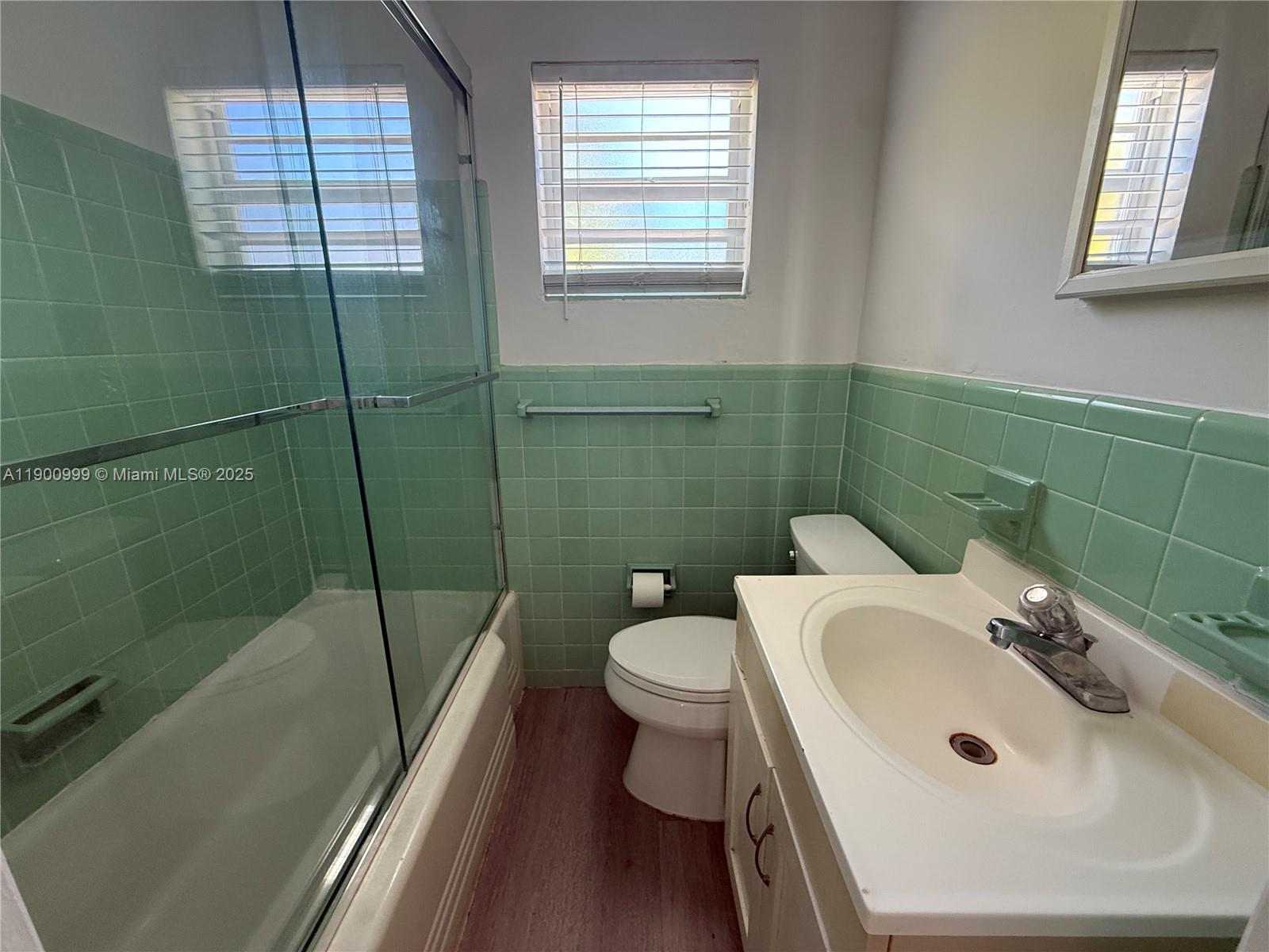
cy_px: 476
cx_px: 634
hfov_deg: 102.1
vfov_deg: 85.7
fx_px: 513
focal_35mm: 14
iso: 320
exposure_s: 1/63
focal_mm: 2.22
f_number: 2.2
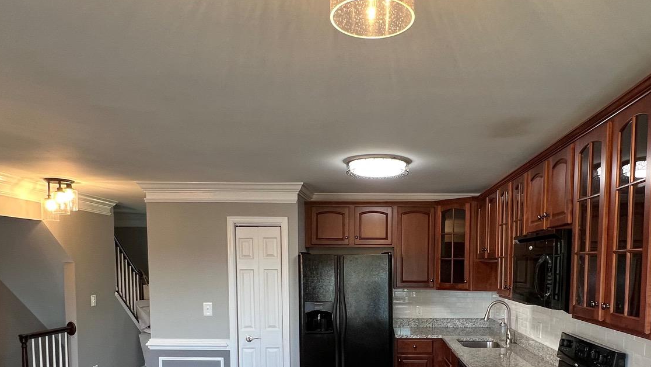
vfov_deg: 42.1
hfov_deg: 71.3
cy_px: 301
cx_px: 384
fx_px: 449
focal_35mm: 26
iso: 125
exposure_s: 1/60
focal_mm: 1.57
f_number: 1.8
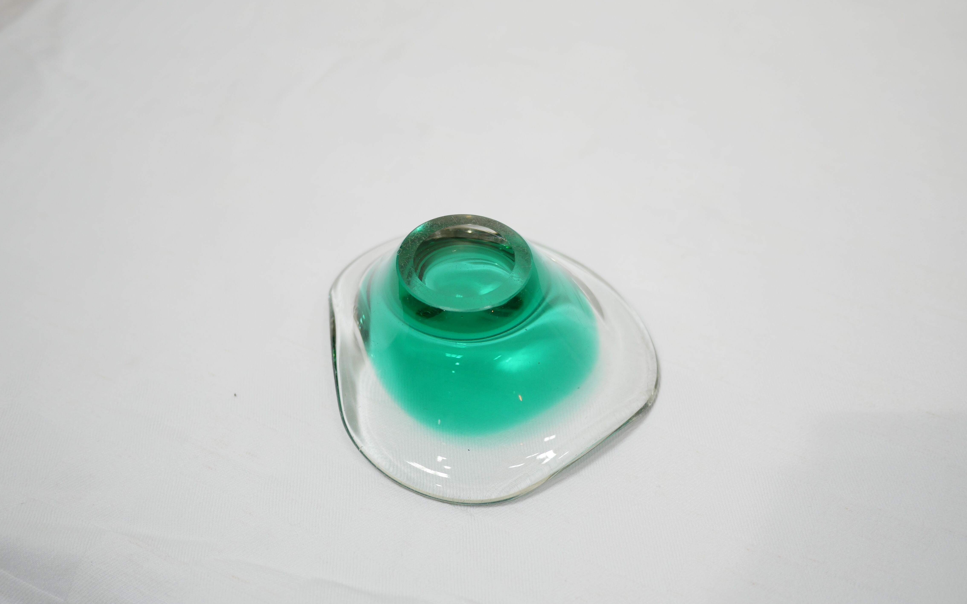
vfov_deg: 29.8
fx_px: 1133
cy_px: 329
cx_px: 490
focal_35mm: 43
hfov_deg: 46.2
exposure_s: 1/125
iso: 200
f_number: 1.7
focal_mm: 20
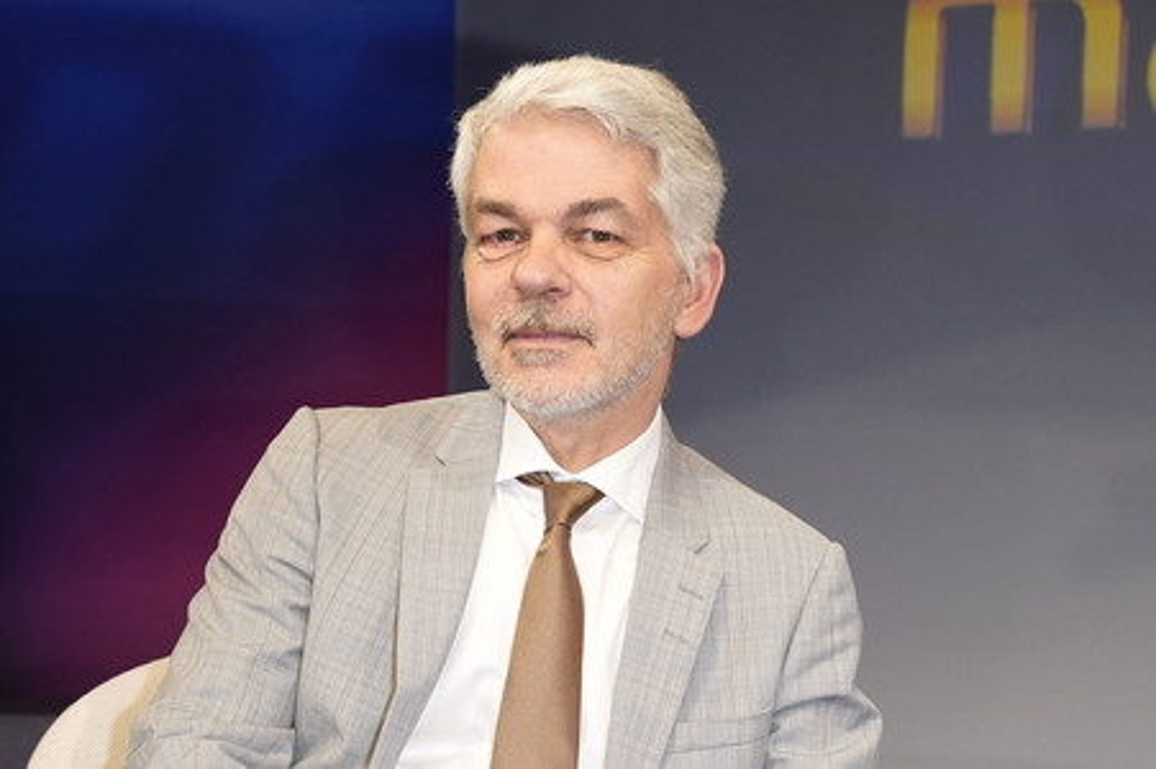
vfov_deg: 35.9
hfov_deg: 51.9
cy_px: 384
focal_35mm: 37
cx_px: 578
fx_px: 1187
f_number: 5.6
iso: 2000
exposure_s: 1/160
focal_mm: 37
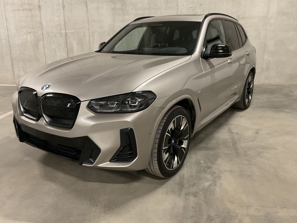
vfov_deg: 46.8
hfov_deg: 60.0
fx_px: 257
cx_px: 146
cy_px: 110
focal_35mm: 30
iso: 320
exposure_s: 1/33
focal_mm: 3
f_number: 1.8
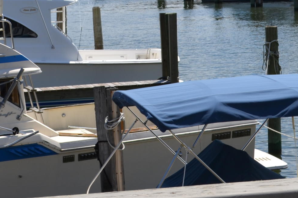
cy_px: -40
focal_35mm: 133
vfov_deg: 10.2
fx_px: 1097
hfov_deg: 15.4
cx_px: 79
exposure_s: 1/320
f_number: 9
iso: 100
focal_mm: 29
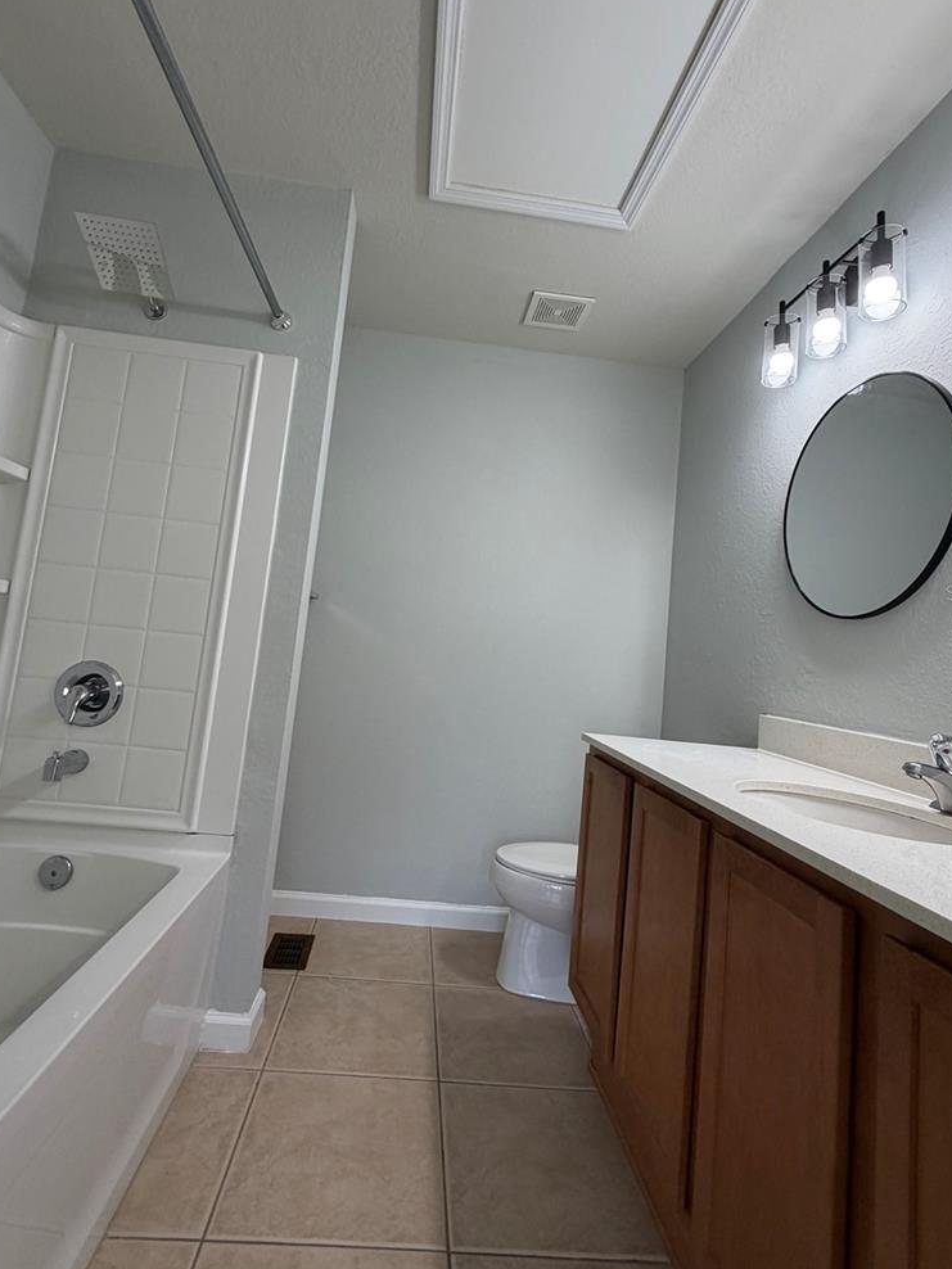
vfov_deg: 90.9
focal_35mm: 17
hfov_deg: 74.7
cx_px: 459
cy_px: 592
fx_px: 623
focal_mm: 2.22
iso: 125
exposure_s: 1/120
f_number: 2.2
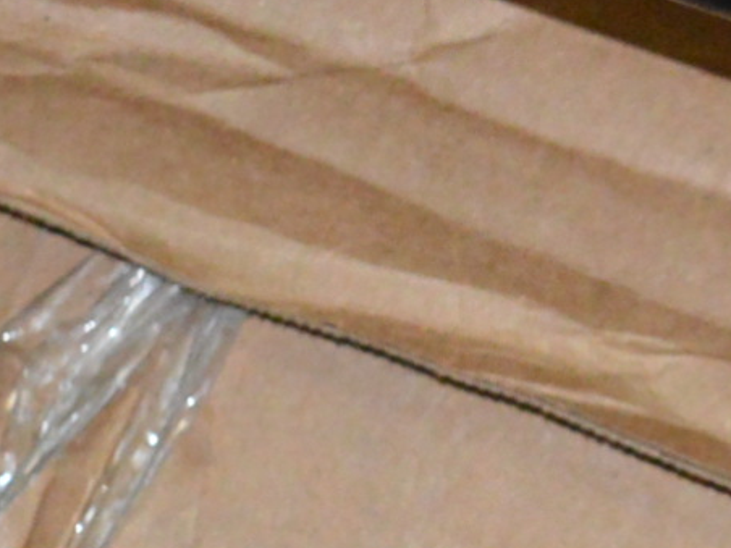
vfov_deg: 2.8
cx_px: 1834
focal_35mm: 527
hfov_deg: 3.7
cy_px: 275
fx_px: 11133
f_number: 5.6
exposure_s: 1/60
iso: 2500
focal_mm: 55
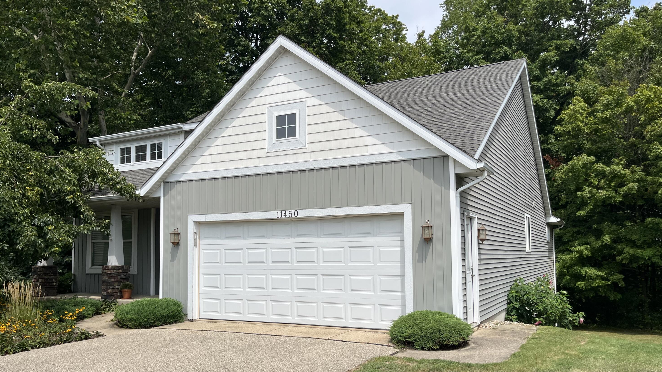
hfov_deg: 66.1
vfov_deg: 40.0
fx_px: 509
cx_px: 338
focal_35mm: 29
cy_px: 221
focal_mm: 5.1
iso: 50
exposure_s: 1/5319
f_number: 1.6
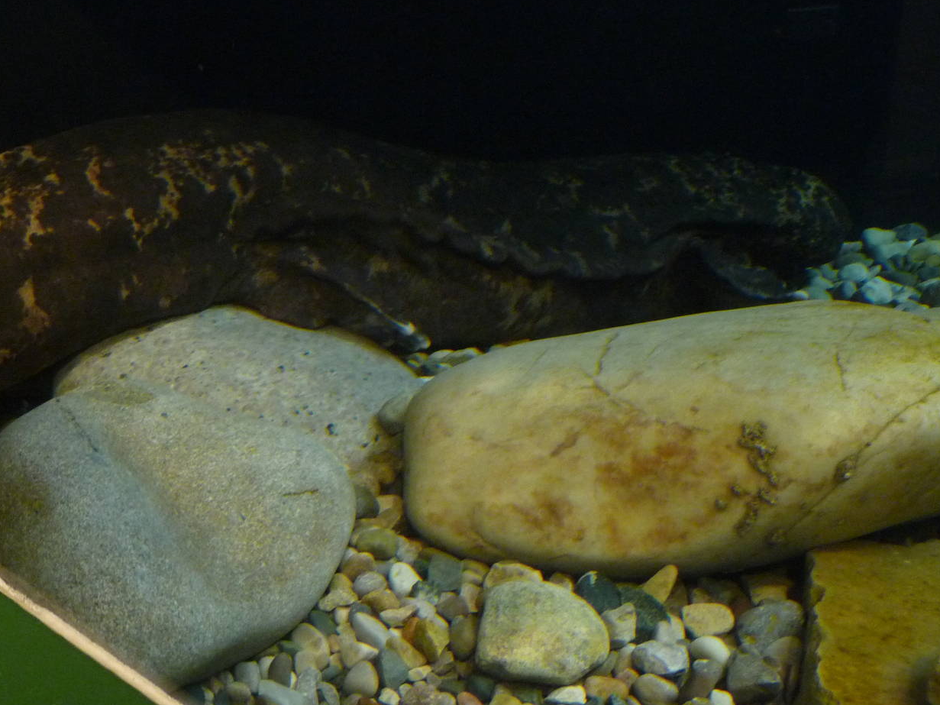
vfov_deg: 28.0
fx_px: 1412
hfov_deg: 36.7
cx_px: 386
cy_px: 306
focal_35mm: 52
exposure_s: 1/8
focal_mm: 6.7
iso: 400
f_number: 3.9
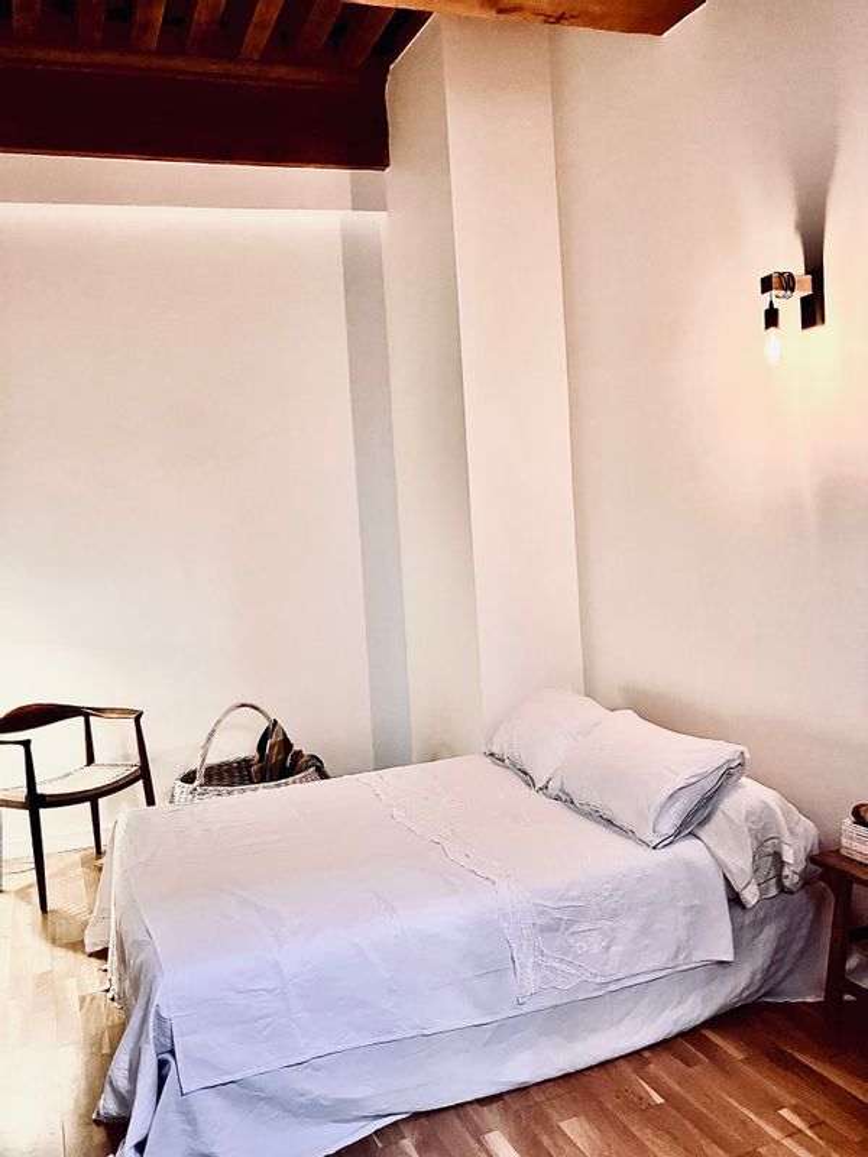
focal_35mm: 28
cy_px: 578
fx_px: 936
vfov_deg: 63.4
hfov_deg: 49.7
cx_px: 434
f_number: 1.8
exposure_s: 1/55
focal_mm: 3.99
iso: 320
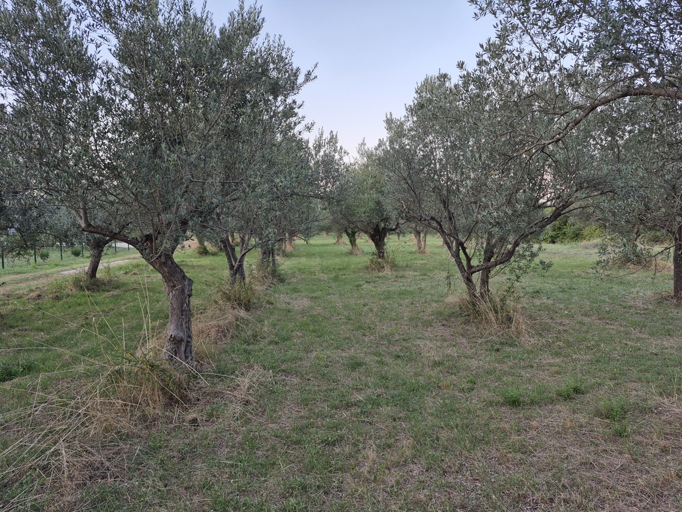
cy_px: 256
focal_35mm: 23
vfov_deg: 58.9
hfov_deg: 73.9
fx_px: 453
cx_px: 341
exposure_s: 1/180
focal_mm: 5.4
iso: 64
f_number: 1.8
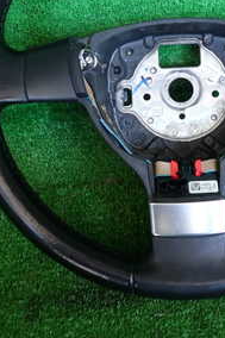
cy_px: 92
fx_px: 516
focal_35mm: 55
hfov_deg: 24.2
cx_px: 176
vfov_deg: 35.6
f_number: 2
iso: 200
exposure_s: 1/50
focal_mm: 4.5
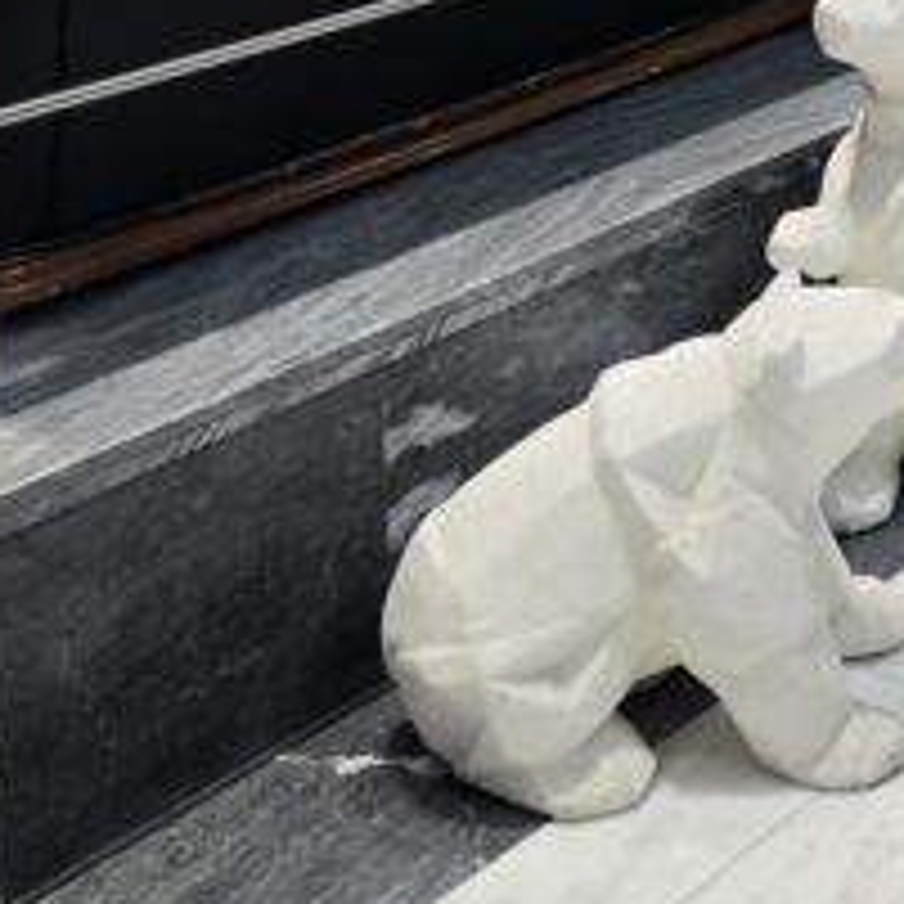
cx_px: 1223
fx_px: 2393
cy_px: -337
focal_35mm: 81
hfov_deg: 19.5
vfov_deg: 19.4
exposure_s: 1/100
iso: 160
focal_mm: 5.4
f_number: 1.8
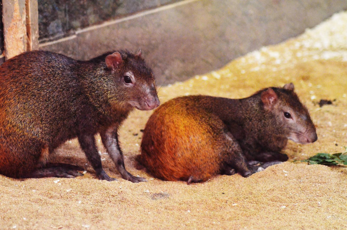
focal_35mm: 174
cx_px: 174
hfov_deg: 11.8
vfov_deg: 7.9
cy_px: 115
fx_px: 1674
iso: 3200
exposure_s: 1/125
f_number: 4.2
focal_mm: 116
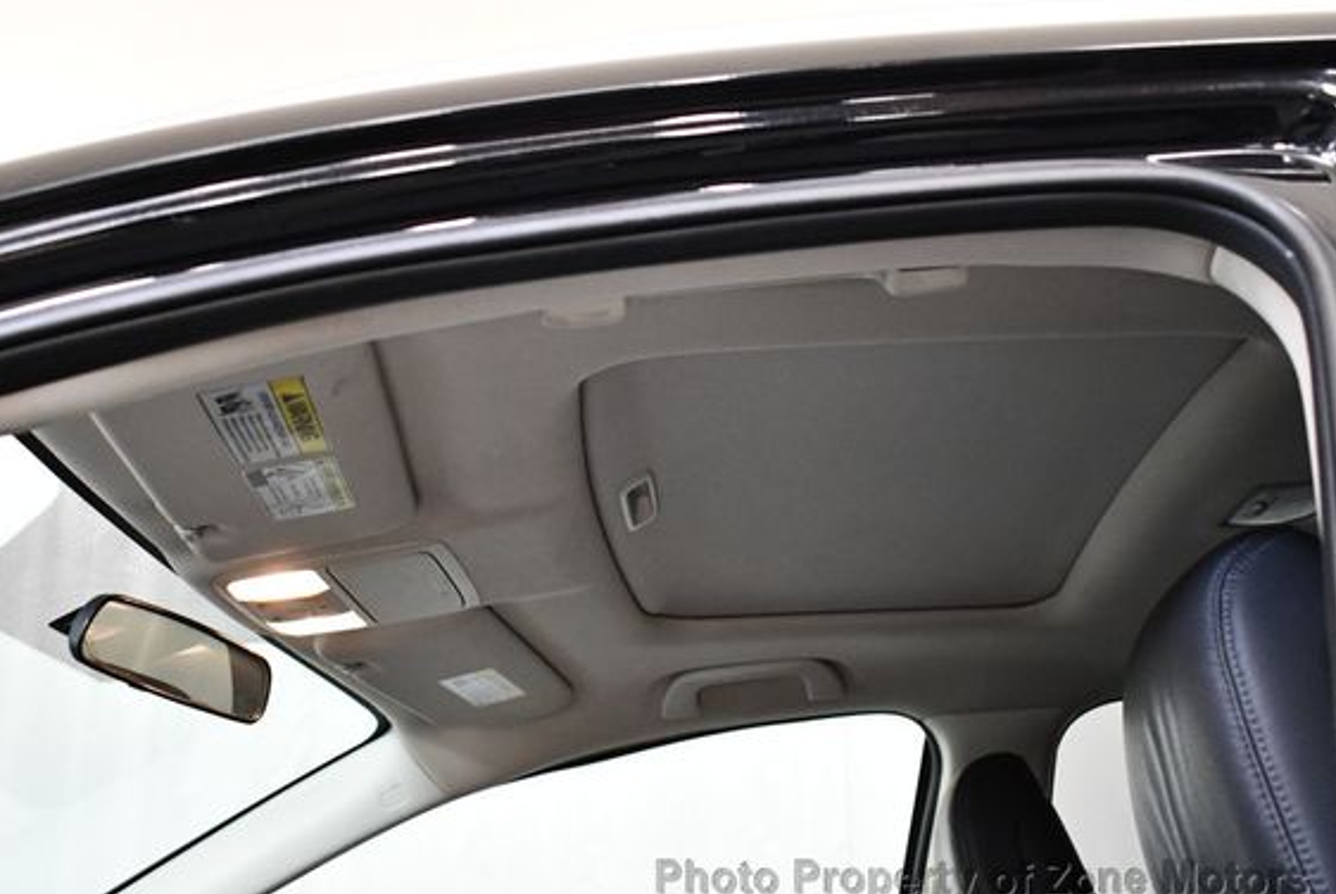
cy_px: 416
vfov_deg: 32.7
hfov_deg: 47.3
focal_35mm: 41
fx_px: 1523
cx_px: 628
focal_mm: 18
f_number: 3.5
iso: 2800
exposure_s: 1/125
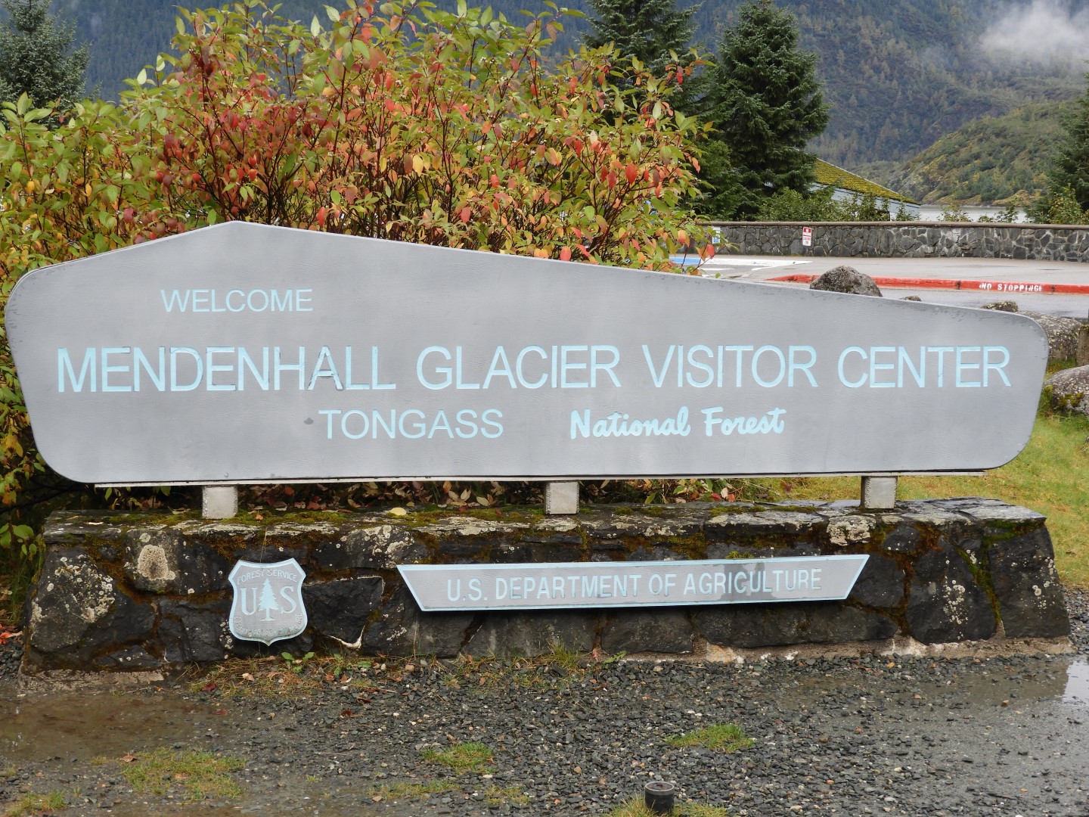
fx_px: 2045
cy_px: 408
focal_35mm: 65
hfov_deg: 29.8
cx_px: 544
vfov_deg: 22.6
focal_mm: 11.6
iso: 100
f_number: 4.2
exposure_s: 1/200
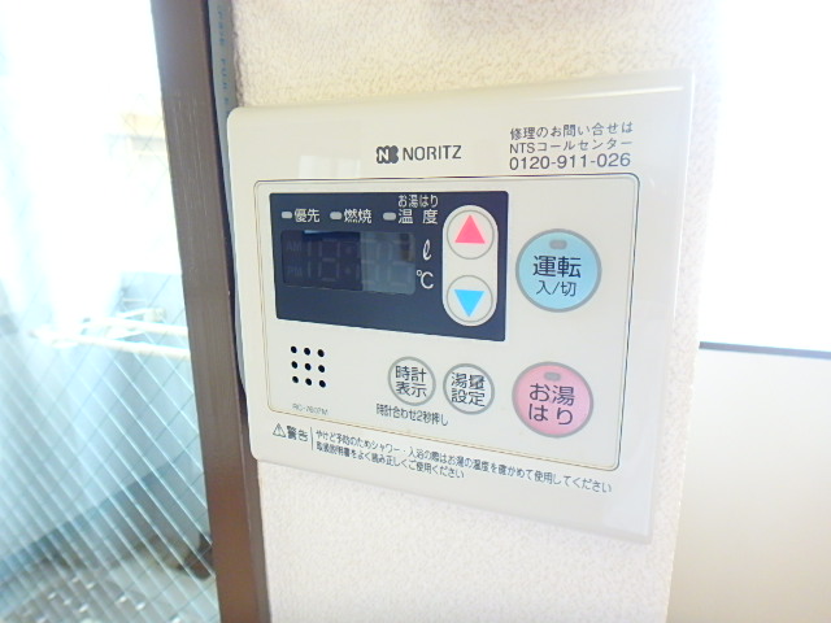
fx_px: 504
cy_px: 312
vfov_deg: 63.4
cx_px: 416
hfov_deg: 79.0
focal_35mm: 21
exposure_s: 1/30
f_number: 3.5
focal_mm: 3.7
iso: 250
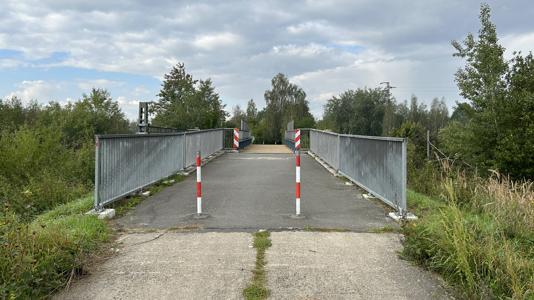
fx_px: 411
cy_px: 128
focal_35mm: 29
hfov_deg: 66.1
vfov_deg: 40.1
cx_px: 263
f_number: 1.5
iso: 50
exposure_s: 1/3356
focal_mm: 5.7
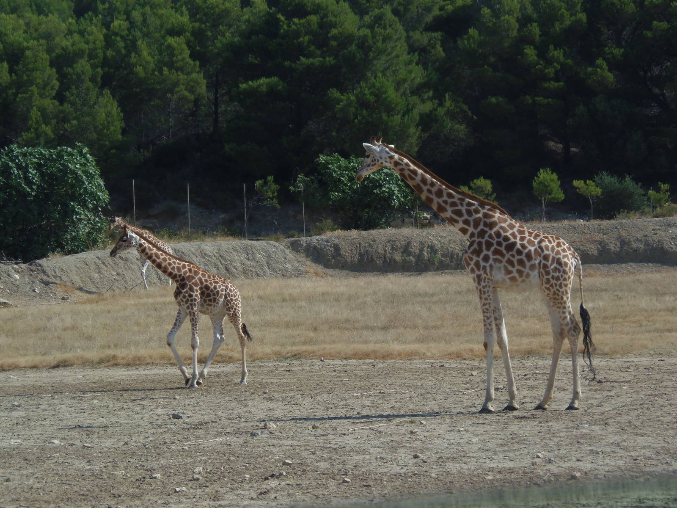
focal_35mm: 159
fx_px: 3110
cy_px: 254
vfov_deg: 9.3
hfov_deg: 12.4
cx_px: 338
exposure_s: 1/500
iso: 64
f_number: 4.8
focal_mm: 29.4
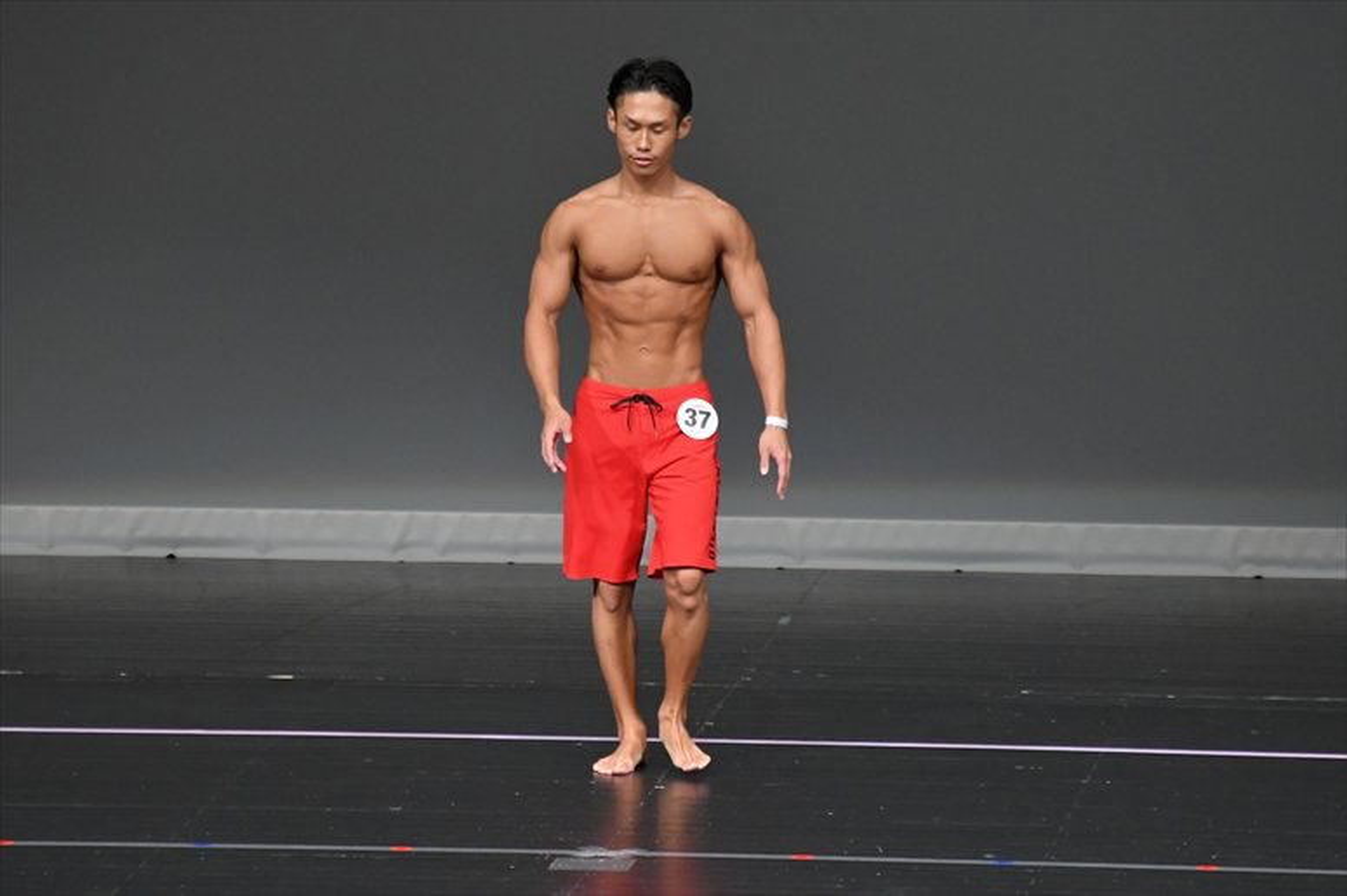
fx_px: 12903
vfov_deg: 4.0
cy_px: 448
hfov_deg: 6.0
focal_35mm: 345
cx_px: 674
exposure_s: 1/400
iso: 4000
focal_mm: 230
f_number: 5.6
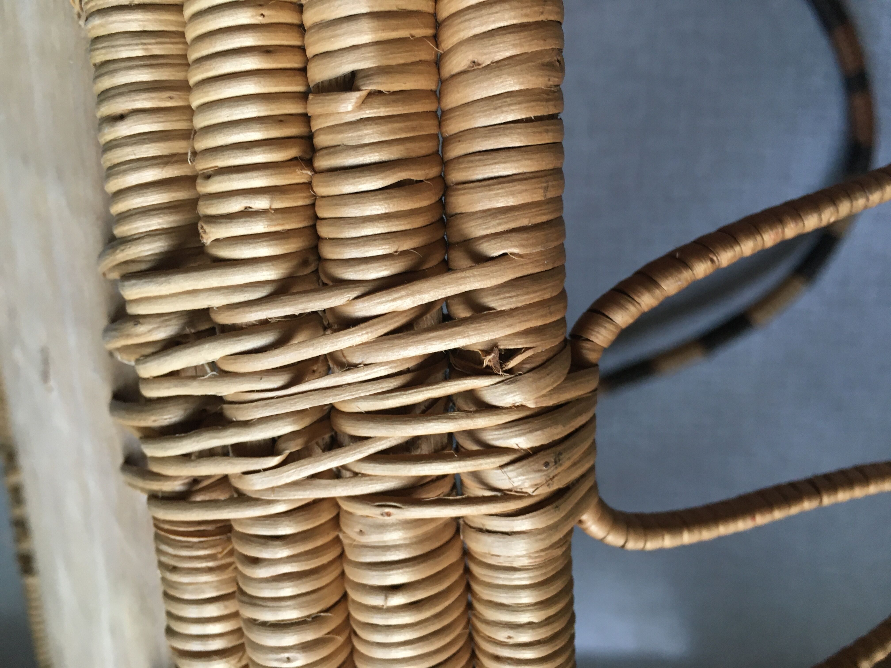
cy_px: 334
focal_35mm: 29
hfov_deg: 61.7
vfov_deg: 48.2
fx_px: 746
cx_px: 446
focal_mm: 4.15
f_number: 2.2
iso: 100
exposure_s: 1/33
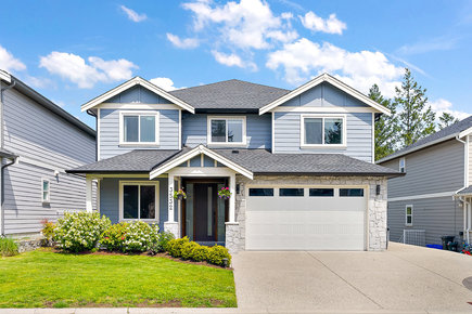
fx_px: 380
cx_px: 236
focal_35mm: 29
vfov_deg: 45.0
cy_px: 157
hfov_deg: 63.7
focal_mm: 29
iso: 320
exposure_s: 1/400
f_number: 7.1
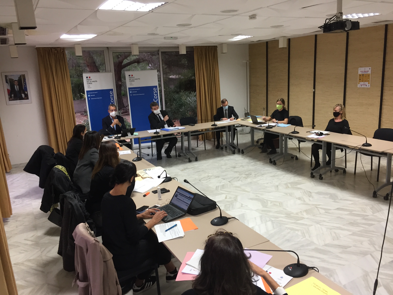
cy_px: 148
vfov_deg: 48.2
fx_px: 329
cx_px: 196
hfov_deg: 61.7
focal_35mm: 29
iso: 125
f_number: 2.2
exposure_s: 1/33
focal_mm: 4.15
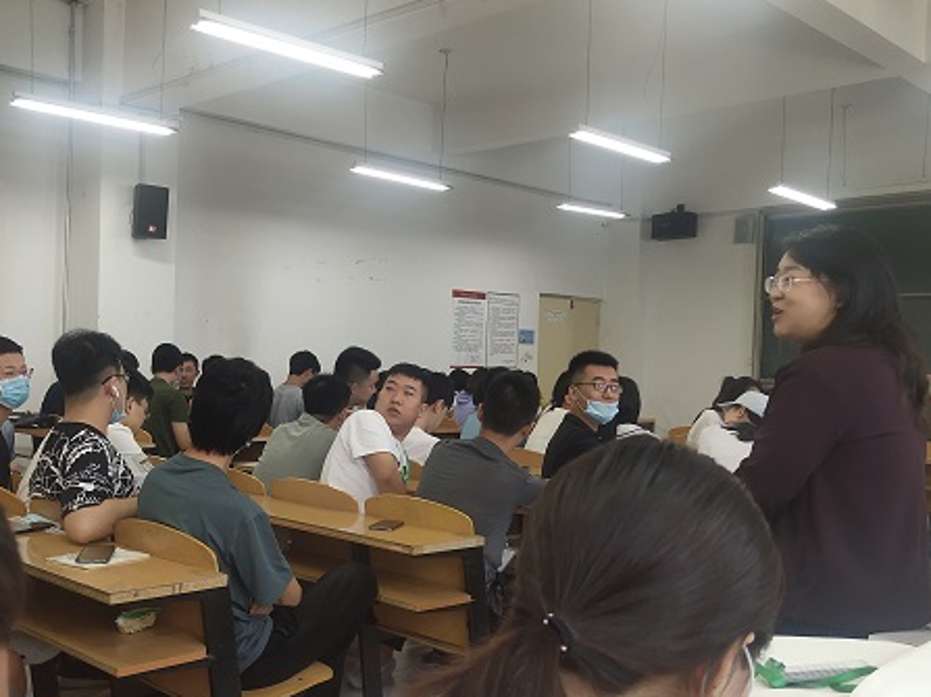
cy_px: 389
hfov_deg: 43.6
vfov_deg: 33.5
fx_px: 1156
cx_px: 358
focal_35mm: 43
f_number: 1.8
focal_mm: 4.35
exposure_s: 1/100
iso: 144
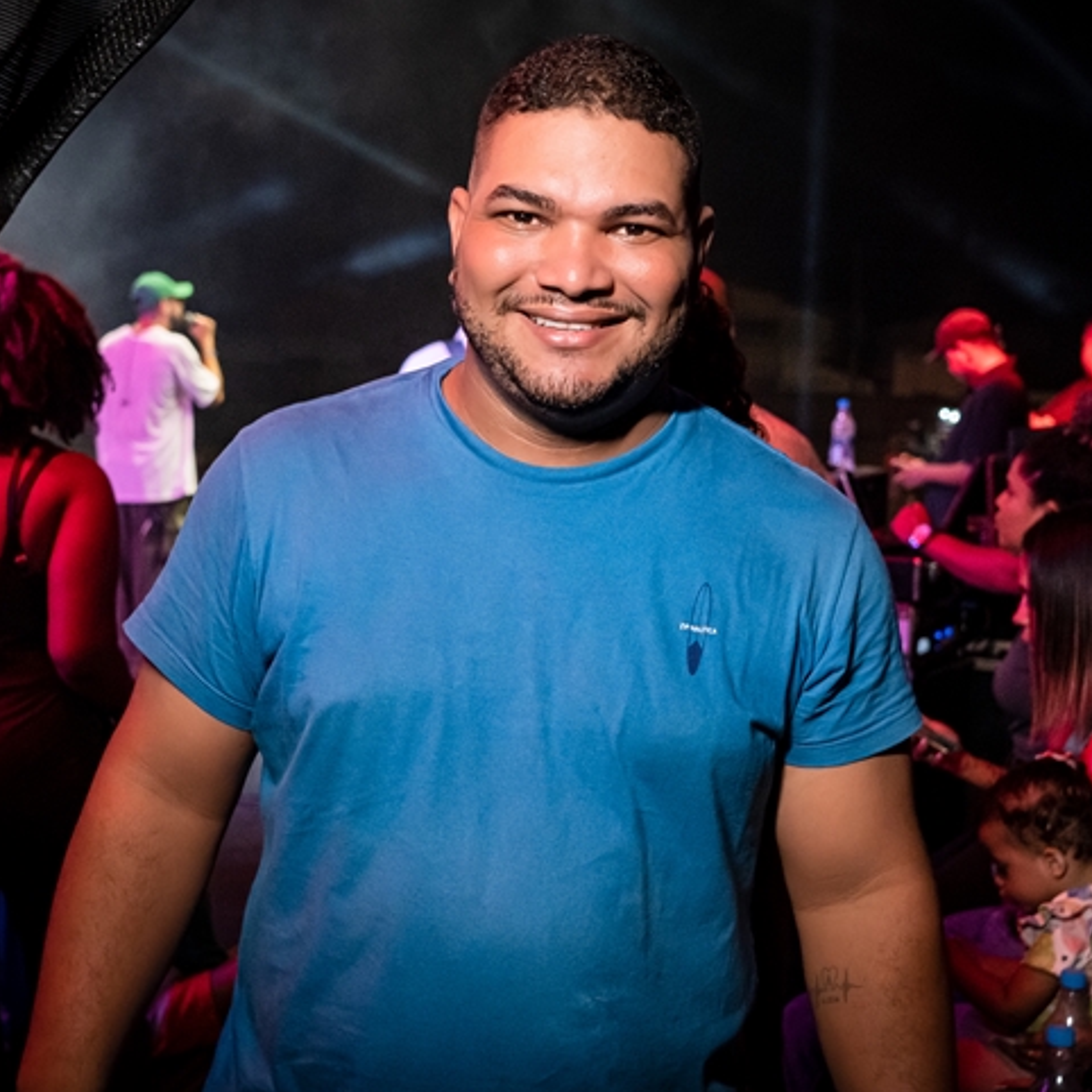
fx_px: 1677
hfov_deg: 36.1
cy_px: 546
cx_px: 534
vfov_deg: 36.1
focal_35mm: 47
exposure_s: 1/640
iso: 2500
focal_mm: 24
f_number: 2.8
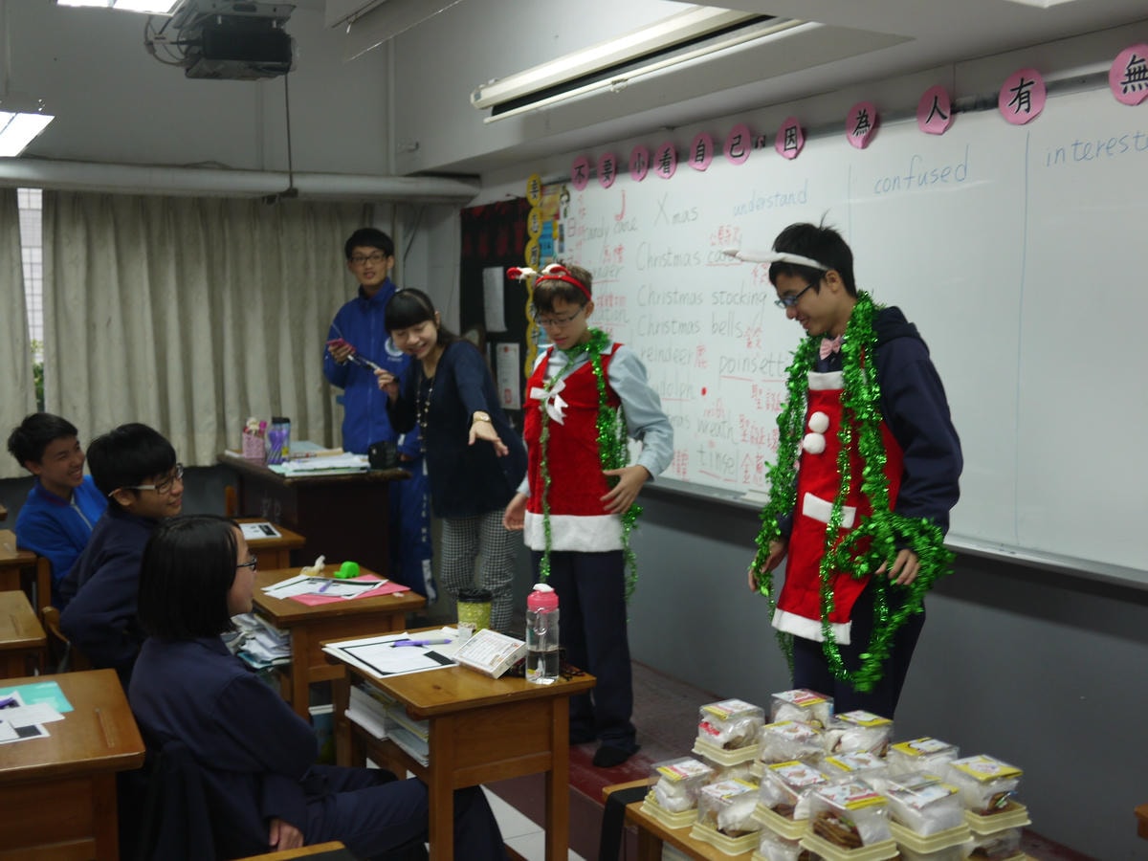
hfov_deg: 46.8
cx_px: 574
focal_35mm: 40
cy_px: 430
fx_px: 1327
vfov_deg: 36.0
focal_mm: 20
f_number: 1.7
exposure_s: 1/100
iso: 160
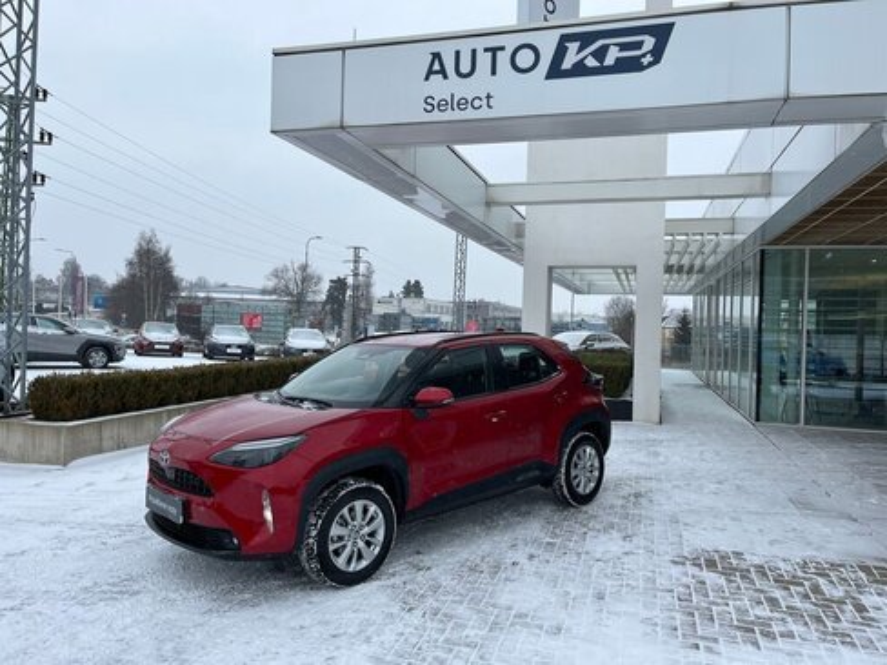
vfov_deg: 53.1
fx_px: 666
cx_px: 444
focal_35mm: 26
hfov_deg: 67.3
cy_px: 332
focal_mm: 5.1
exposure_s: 1/858
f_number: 1.6
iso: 50
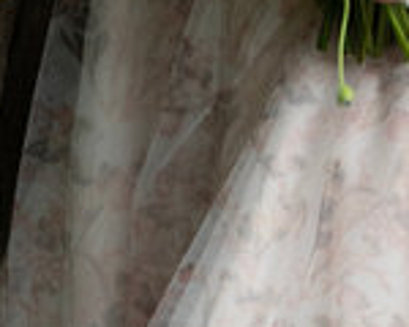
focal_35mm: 947
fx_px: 11463
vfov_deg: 1.6
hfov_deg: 2.0
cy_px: -792
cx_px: 149
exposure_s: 1/500
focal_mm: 175
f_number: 4.8
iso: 800
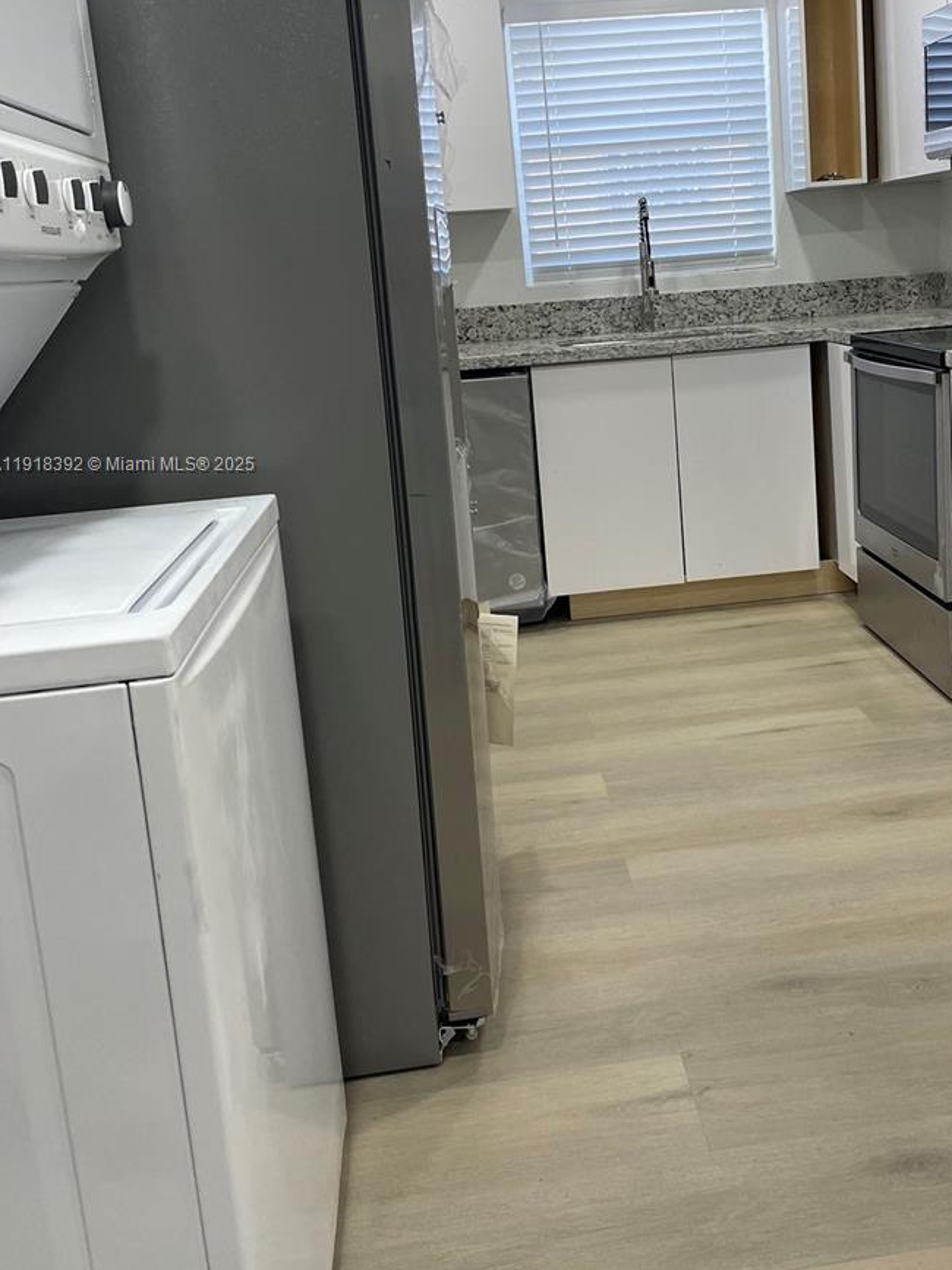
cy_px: 466
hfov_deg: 39.1
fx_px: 1320
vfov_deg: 50.8
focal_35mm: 36
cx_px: 646
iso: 100
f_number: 1.6
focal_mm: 4.2
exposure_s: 1/120
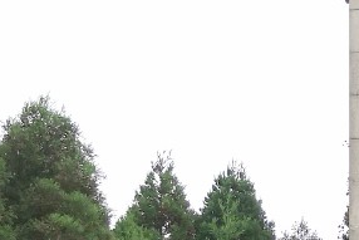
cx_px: 341
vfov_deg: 10.1
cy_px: 273
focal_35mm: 134
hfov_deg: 15.1
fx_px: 1337
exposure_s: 1/1901
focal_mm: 3.95
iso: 50
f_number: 4
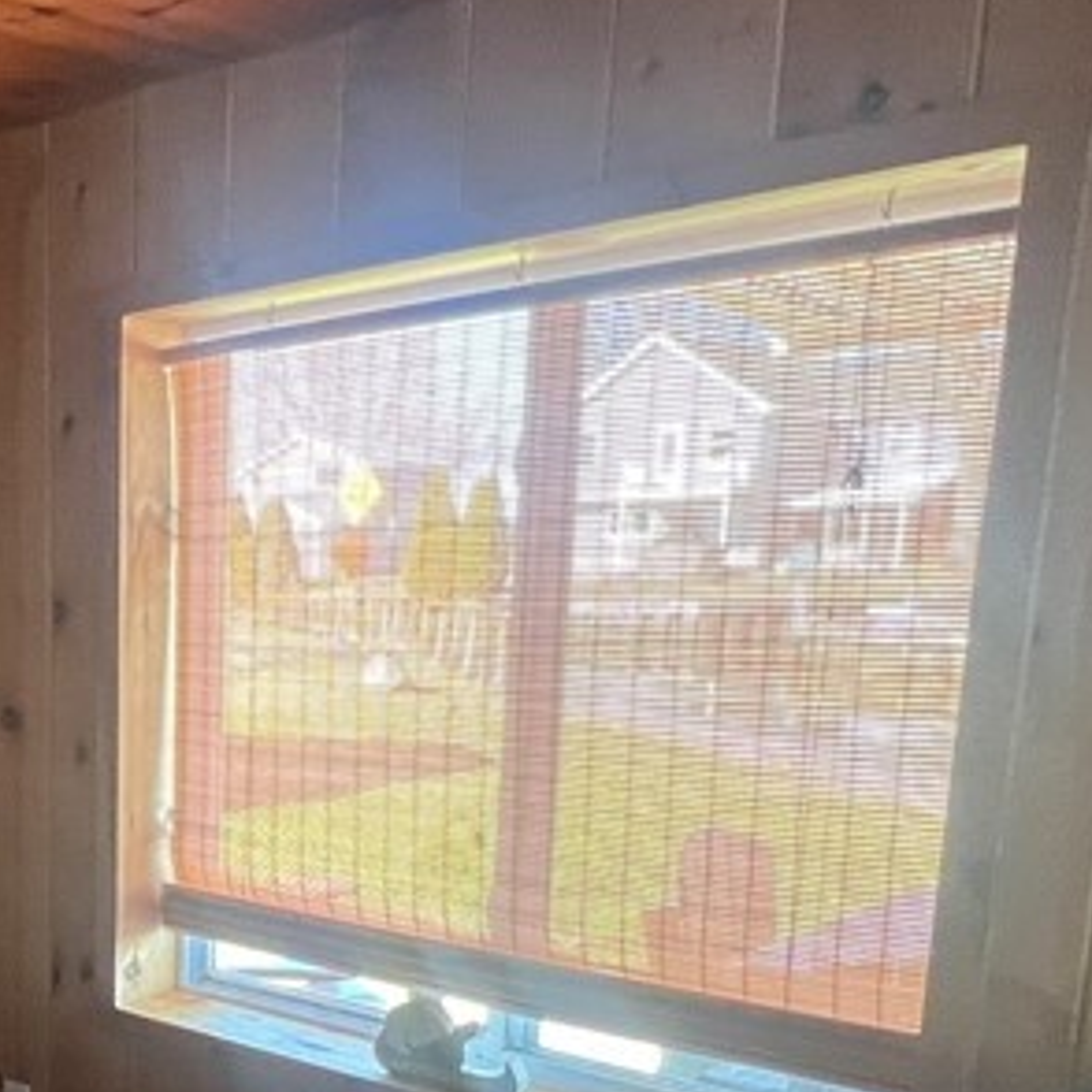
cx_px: -208
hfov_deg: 34.0
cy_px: 865
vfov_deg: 40.2
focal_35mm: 40
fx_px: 1428
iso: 320
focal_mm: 1.57
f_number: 1.8
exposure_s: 1/60
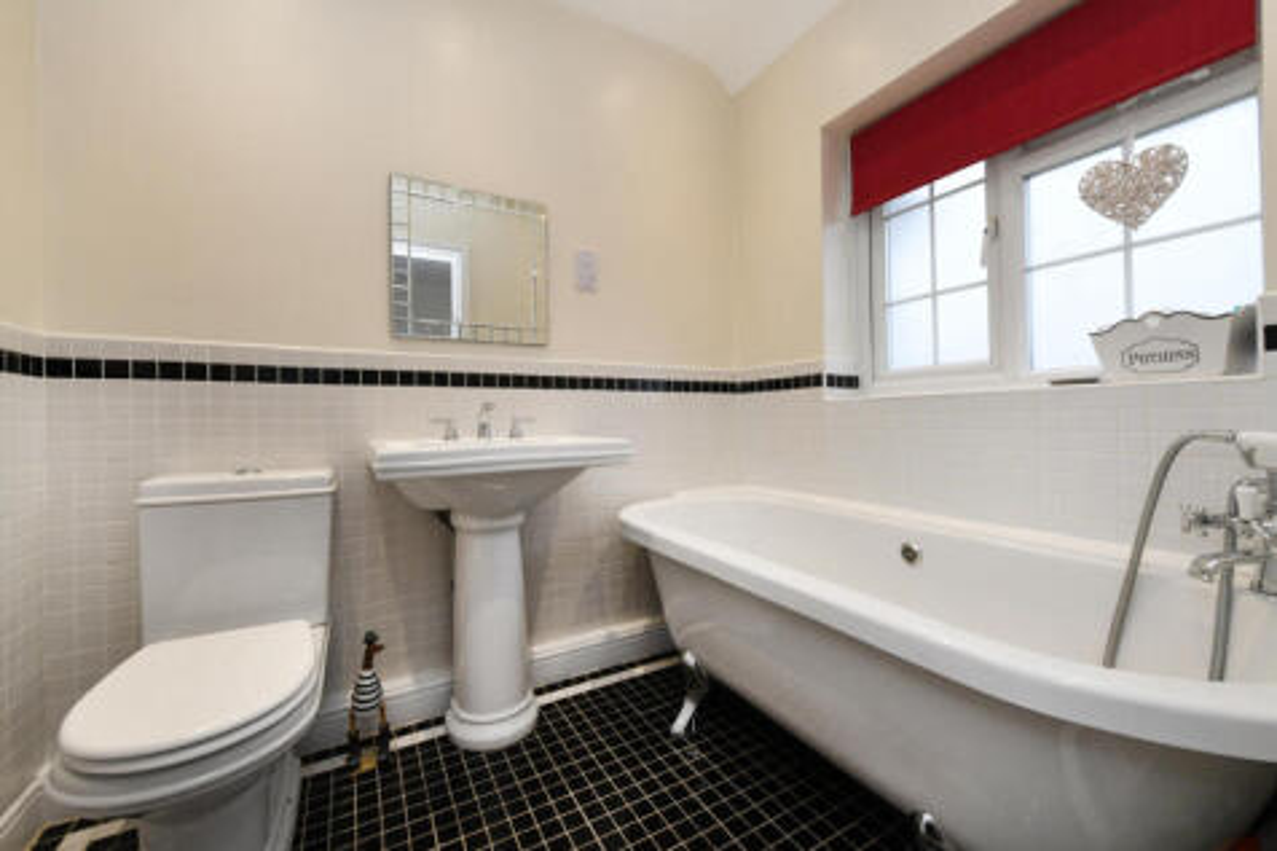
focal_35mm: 14
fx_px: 496
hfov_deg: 104.3
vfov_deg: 81.2
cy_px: 426
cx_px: 638
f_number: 10
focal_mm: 14
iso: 800
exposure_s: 1/80
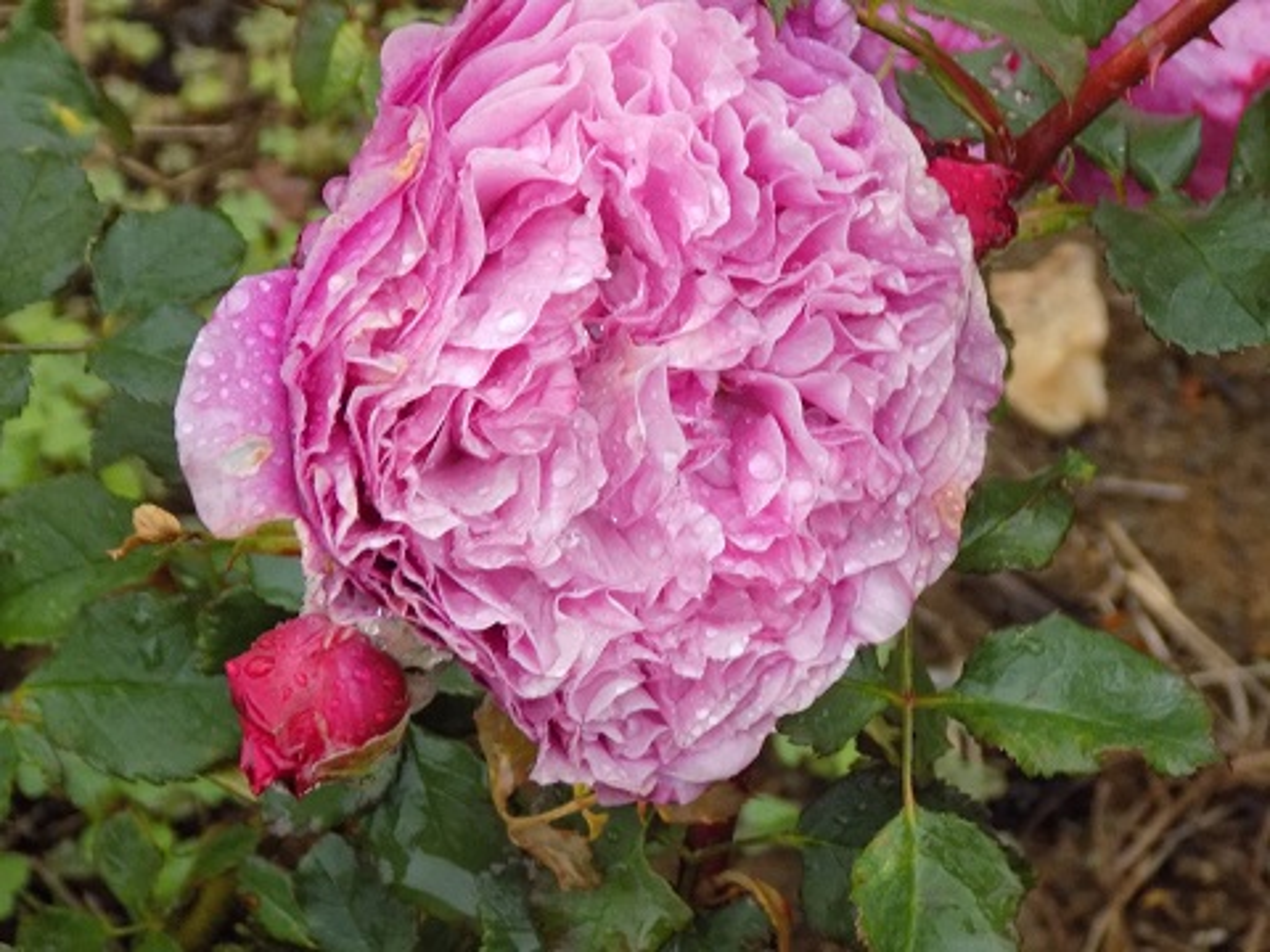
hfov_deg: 8.4
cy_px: 476
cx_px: 635
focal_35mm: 235
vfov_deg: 6.3
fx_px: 8622
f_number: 5.6
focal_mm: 41.8
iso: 400
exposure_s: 1/15
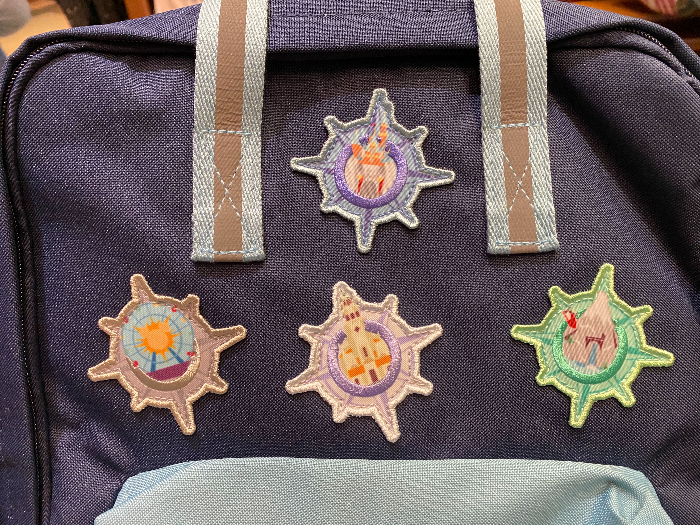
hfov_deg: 67.3
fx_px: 526
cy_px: 262
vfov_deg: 53.1
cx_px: 350
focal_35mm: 26
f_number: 1.8
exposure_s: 1/60
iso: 320
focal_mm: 4.25
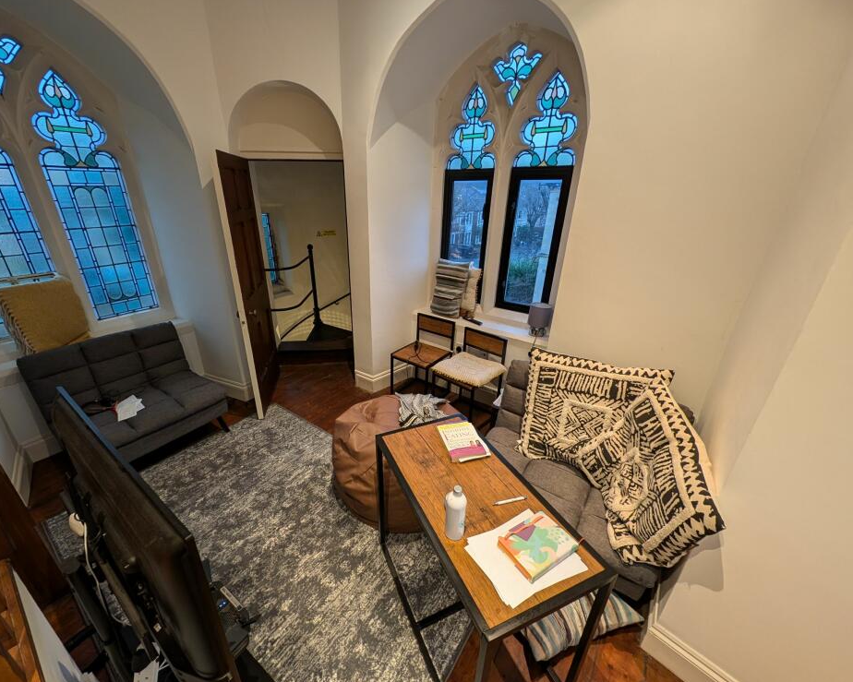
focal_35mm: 13
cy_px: 347
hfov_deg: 104.7
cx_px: 395
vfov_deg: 92.2
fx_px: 328
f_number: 1.95
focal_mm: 2.23
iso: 200
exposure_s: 1/25
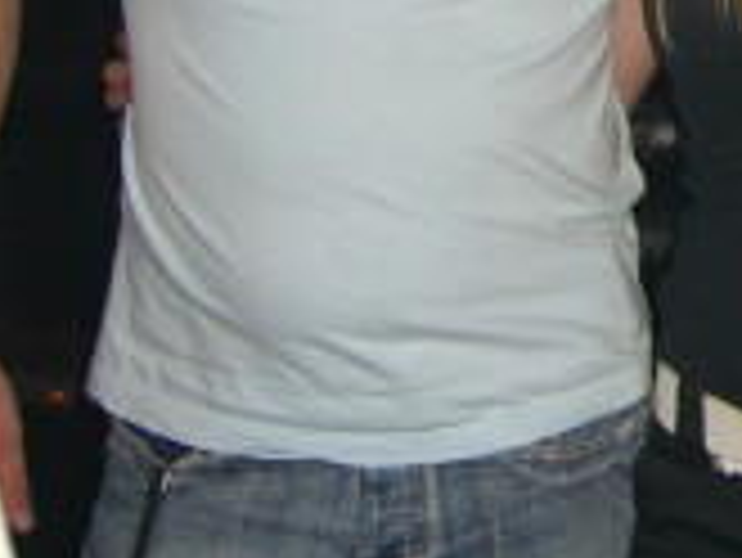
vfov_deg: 10.5
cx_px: 1124
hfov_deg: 13.4
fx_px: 2960
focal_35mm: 138
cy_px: -180
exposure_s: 1/60
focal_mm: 7.9
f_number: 2.8
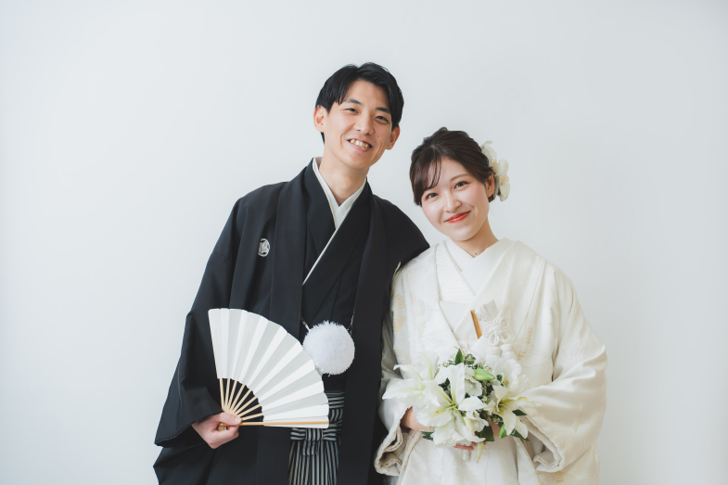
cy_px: 241
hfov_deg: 19.1
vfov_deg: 12.8
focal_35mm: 107
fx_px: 2163
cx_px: 365
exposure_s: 1/125
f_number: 4
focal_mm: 105
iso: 400
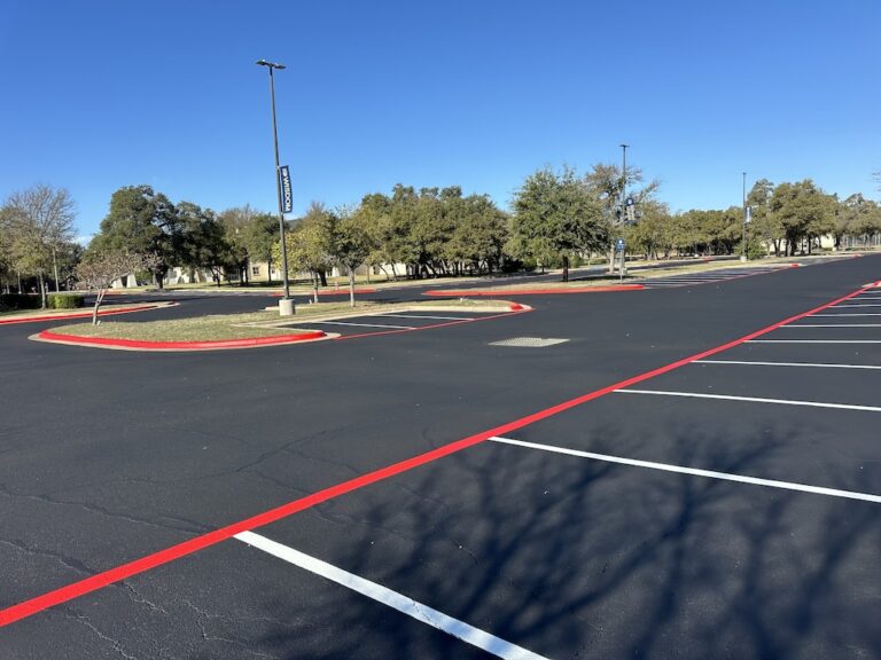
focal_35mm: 24
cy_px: 330
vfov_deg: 56.8
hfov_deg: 71.6
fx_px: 611
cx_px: 440
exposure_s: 1/3058
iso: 80
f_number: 1.78
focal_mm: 6.86
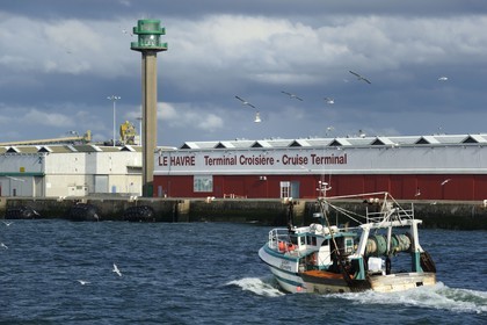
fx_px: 2367
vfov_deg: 7.8
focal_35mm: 175
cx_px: 244
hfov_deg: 11.7
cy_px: 162
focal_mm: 175
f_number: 10
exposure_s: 1/400
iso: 200
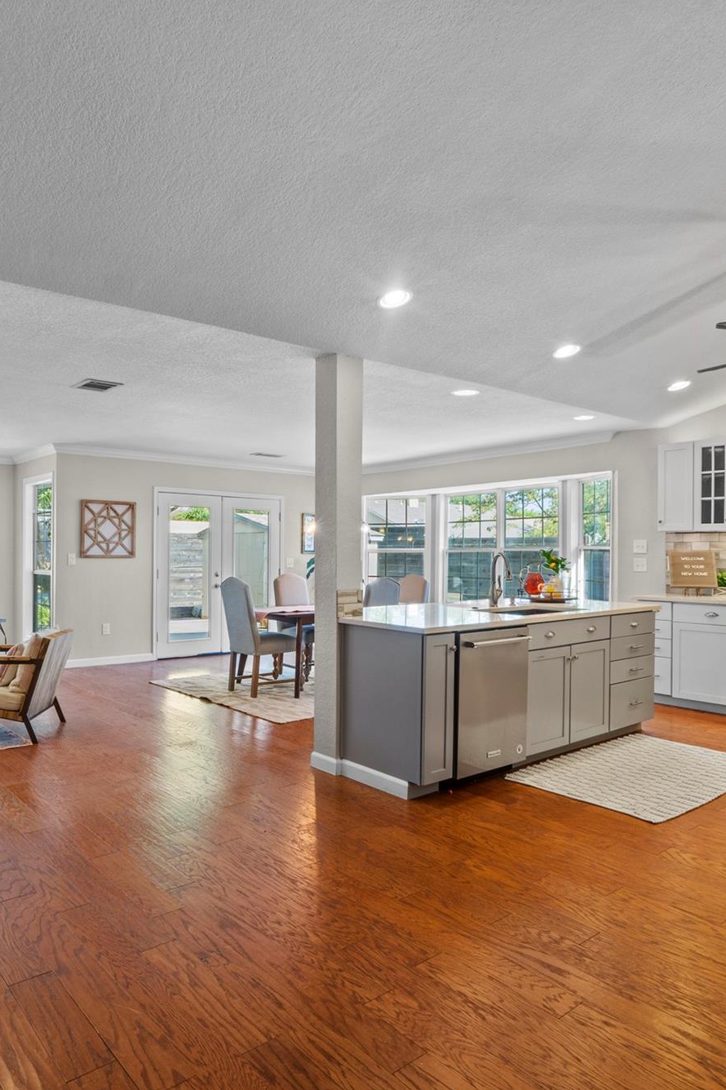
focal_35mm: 23
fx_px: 696
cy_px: 547
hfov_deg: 54.9
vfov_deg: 76.1
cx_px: 316
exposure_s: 2
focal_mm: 10
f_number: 11
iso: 250
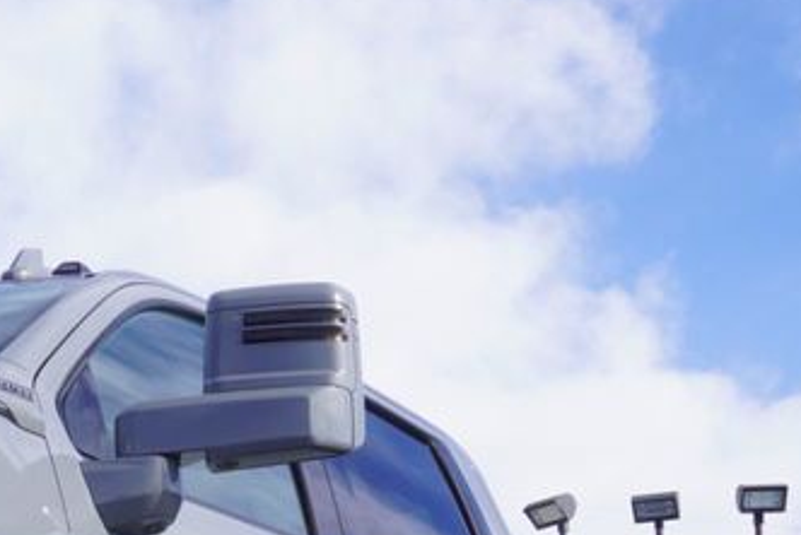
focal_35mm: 116
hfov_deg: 16.6
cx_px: -263
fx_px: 2573
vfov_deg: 11.5
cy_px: 730
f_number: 9
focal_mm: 25
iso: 100
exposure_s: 1/125
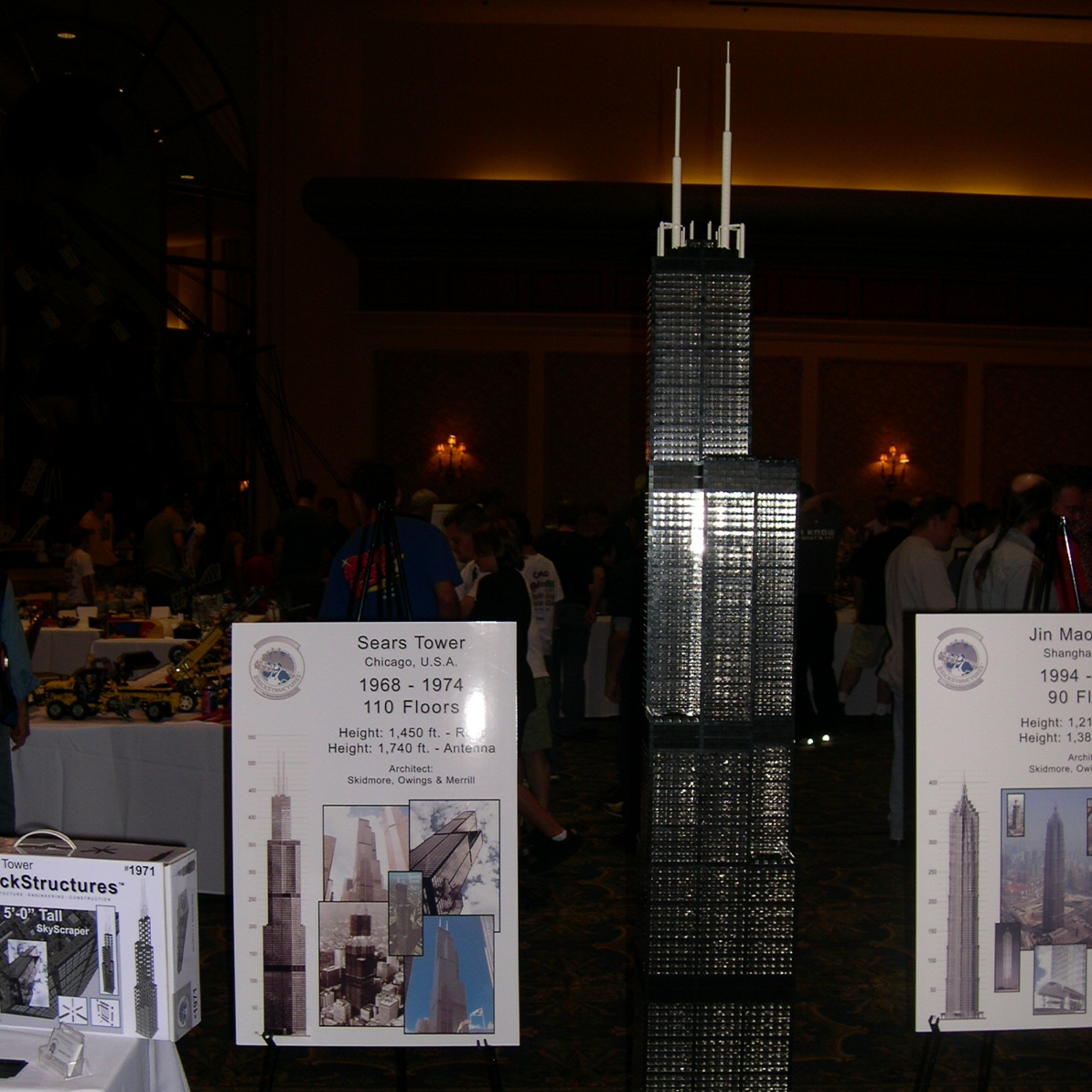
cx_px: 544
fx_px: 1606
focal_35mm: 45
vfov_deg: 37.3
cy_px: 701
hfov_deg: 37.6
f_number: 2.8
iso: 100
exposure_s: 1/60
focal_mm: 8
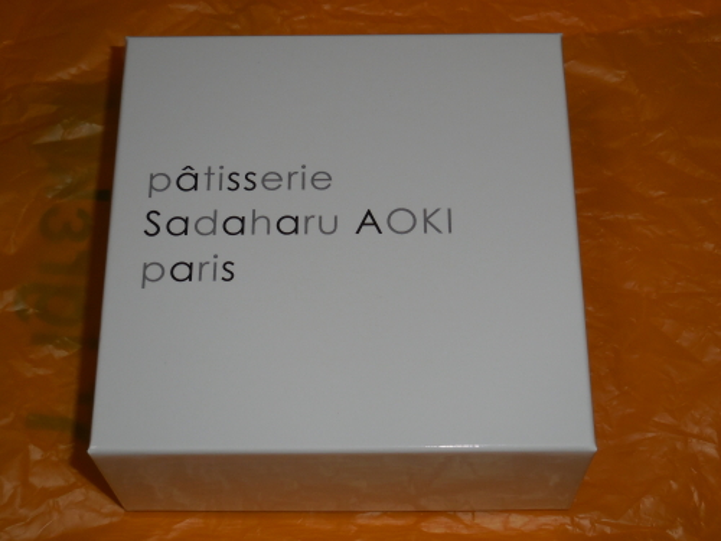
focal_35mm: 61
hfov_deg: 31.7
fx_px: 1271
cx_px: 360
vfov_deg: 24.0
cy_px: 270
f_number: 4.5
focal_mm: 11
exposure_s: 1/60
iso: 125
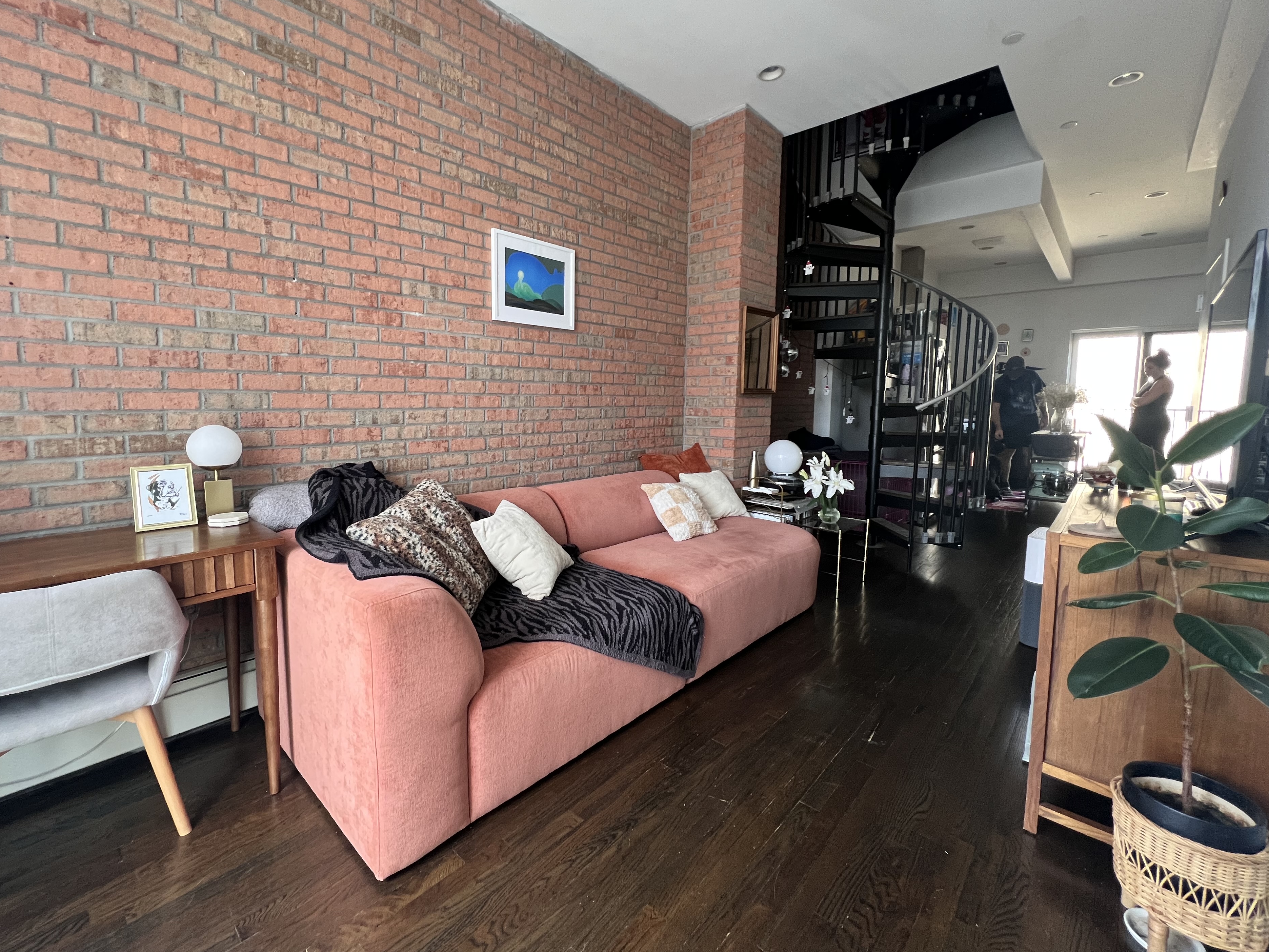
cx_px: 604
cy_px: 452
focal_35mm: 14
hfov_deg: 102.0
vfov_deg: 85.6
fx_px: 513
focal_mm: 1.57
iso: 200
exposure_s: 1/99
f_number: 1.8
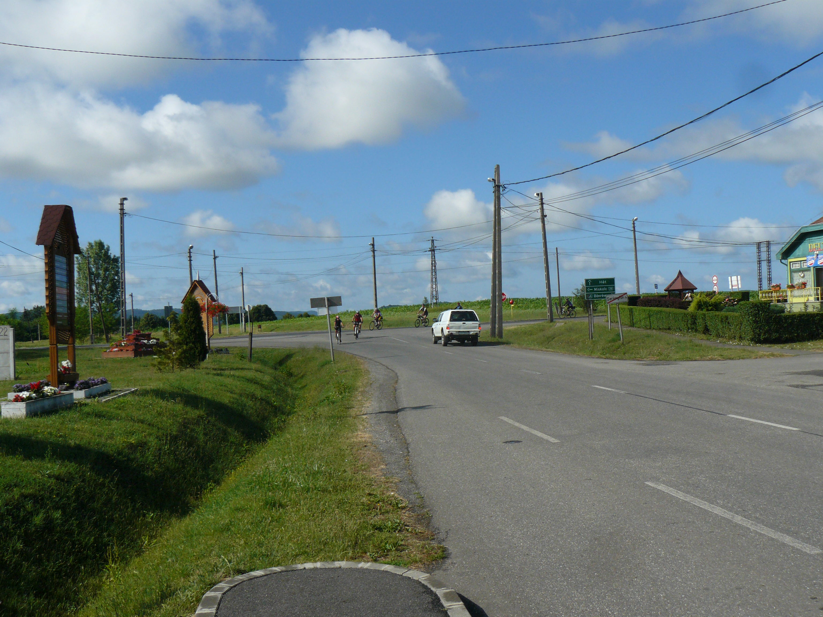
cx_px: 412
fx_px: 856
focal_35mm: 36
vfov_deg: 39.7
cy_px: 308
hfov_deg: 51.4
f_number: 6.3
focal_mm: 6
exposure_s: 1/500
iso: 100
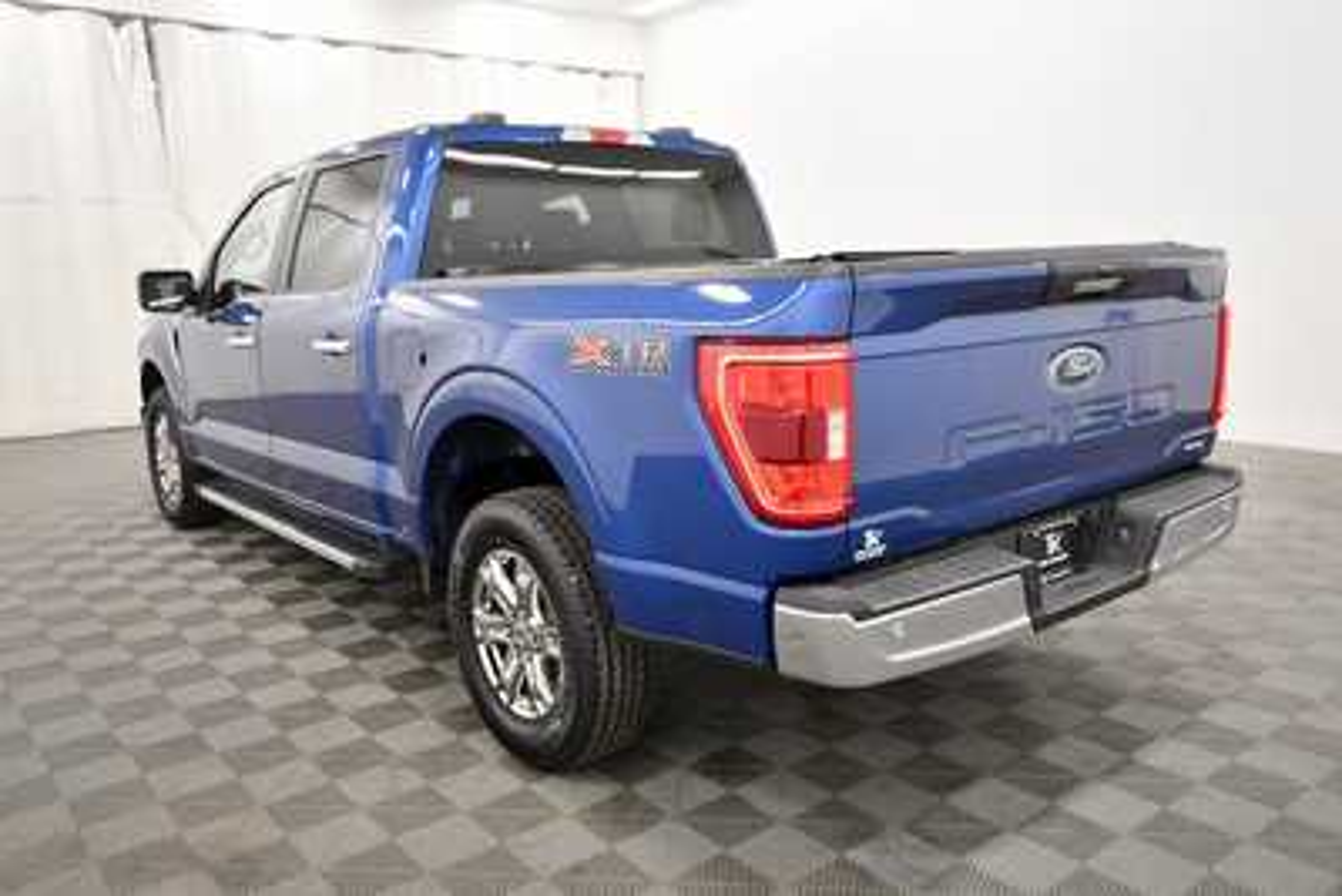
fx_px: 1007
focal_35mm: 27
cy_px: 448
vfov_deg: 48.0
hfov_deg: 67.4
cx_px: 671
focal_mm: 18
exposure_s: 1/125
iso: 1600
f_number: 5.6
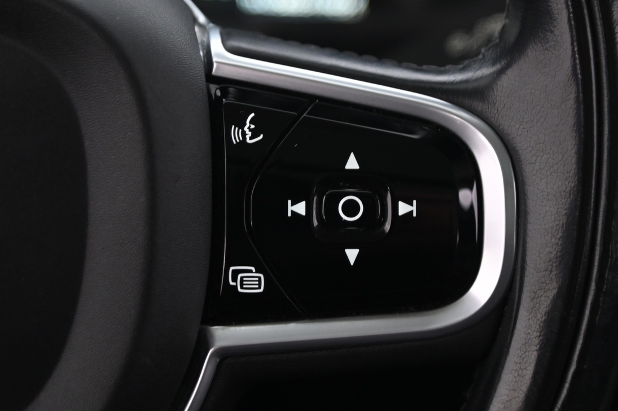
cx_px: 300
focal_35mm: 178
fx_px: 3053
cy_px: 185
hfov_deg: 11.6
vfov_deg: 7.7
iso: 2000
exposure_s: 1/15
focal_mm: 120
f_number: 4
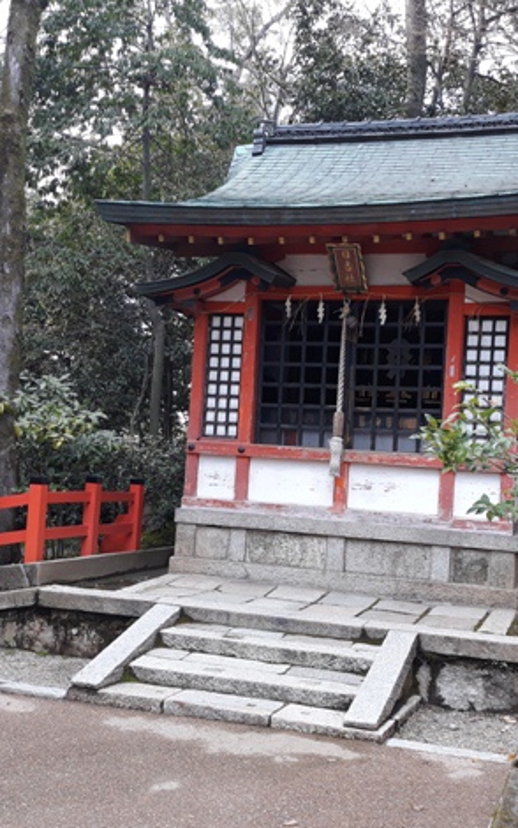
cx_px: 338
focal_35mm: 39
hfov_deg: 32.6
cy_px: 412
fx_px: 880
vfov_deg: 50.4
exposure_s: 1/120
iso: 50
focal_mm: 3.71
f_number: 1.7
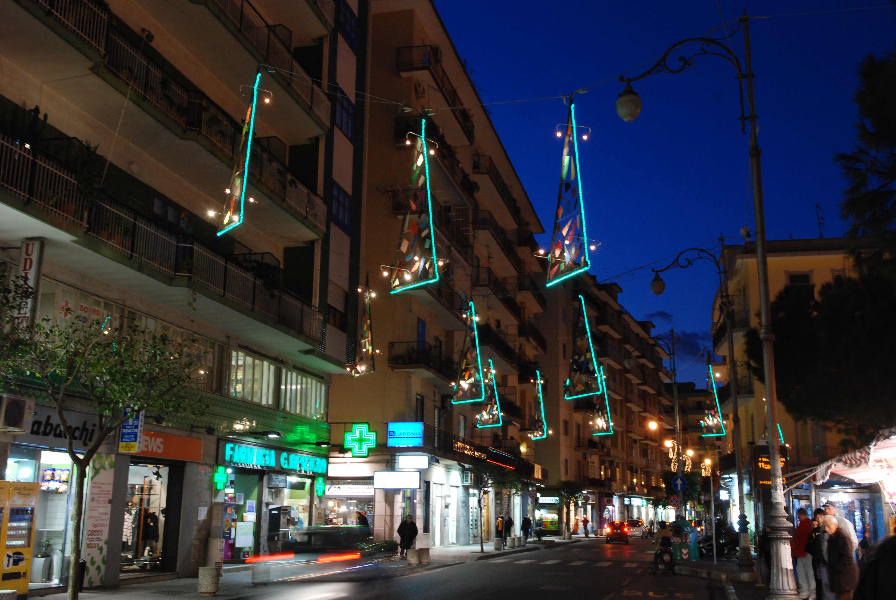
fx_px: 972
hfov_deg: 49.5
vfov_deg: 34.3
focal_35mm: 39
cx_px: 448
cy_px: 300
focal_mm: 26
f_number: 8
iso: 800
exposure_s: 1/5
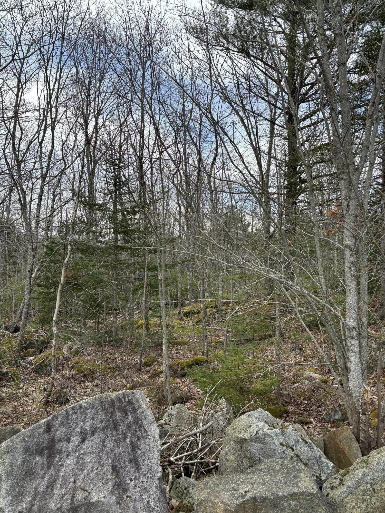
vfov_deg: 67.3
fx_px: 386
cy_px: 256
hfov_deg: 53.1
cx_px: 192
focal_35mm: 26
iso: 50
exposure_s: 1/1812
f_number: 1.6
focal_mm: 5.96
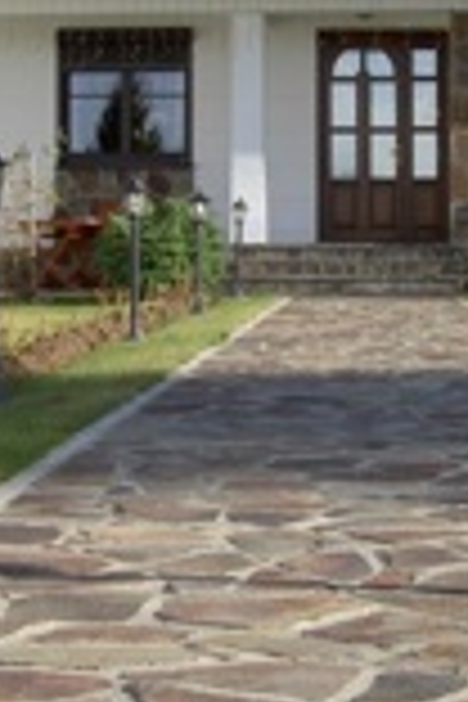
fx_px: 2028
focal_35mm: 104
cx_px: 230
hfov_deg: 13.2
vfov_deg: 19.6
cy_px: 238
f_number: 4.7
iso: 100
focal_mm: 8
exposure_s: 1/196
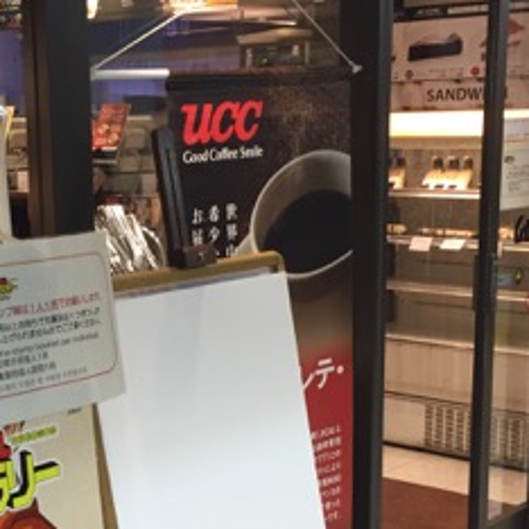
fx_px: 1210
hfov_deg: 24.3
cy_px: 375
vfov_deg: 24.5
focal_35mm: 70
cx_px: 122
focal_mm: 4.15
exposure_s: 1/33
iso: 40
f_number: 2.2
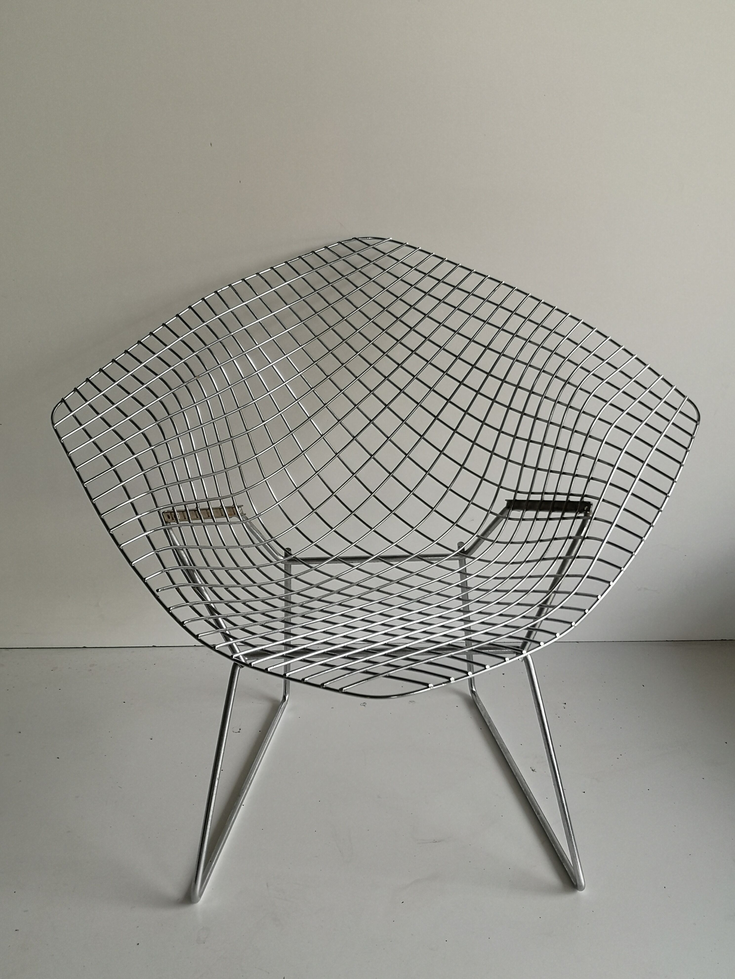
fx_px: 991
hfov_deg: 40.7
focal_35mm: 35
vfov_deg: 52.6
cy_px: 490
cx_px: 368
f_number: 1.8
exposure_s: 1/103
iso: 50
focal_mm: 3.95
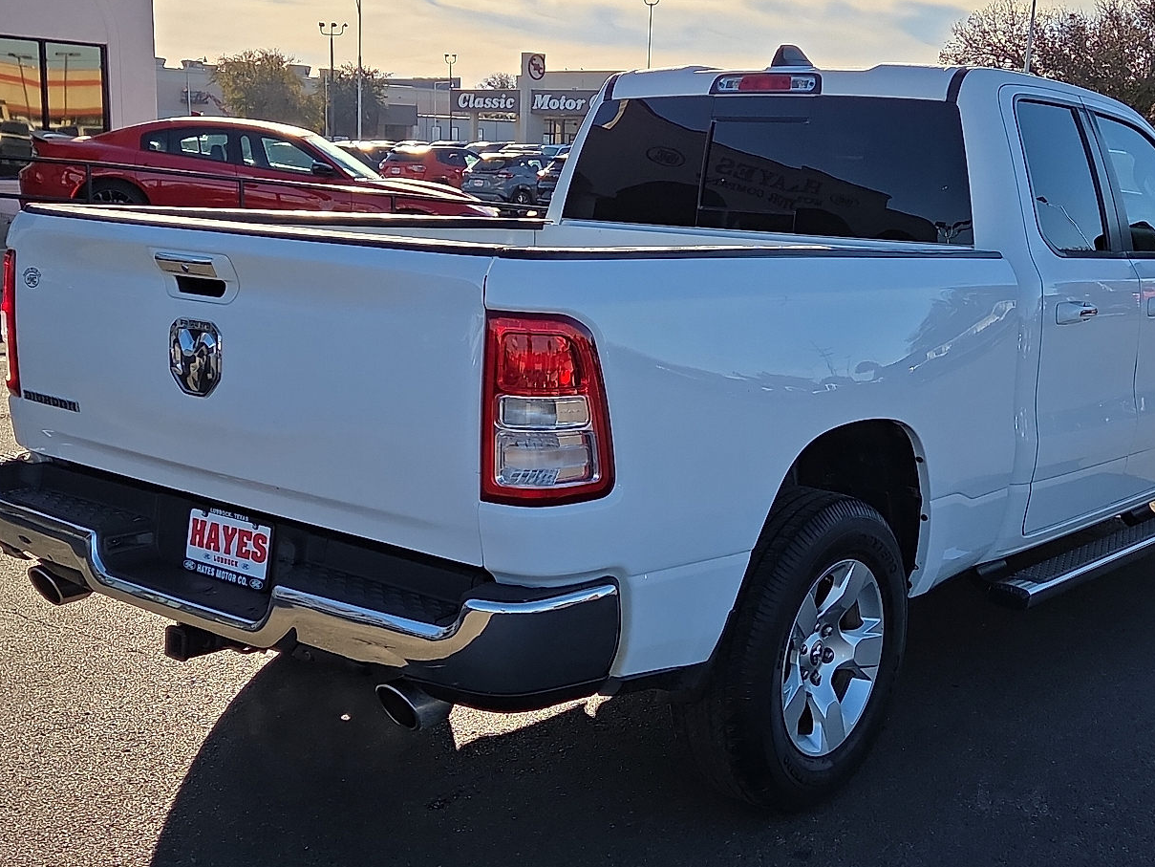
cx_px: 617
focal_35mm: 45
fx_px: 1502
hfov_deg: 42.0
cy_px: 445
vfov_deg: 32.2
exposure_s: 1/3333
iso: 25
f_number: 1.8
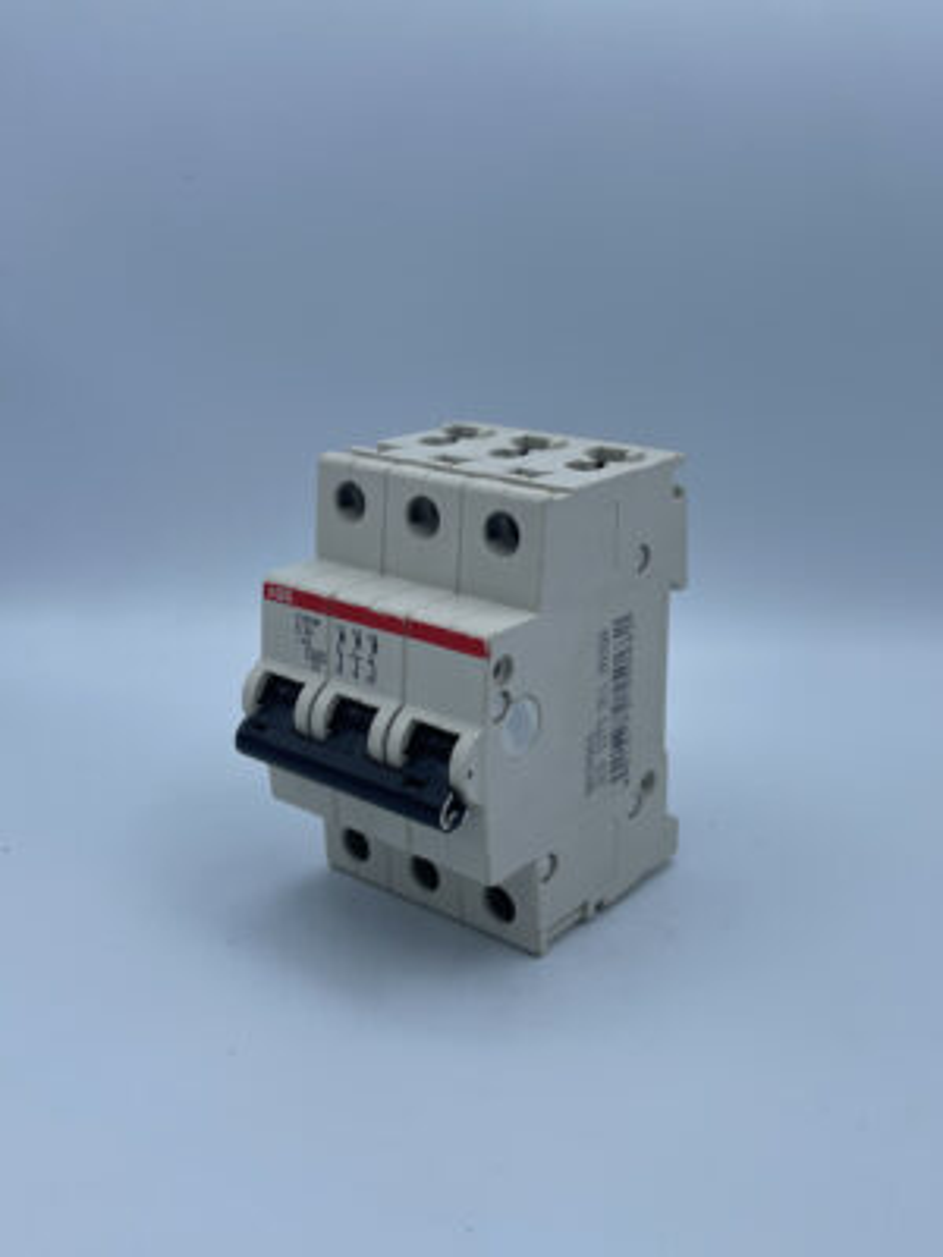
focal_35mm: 26
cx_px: 472
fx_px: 944
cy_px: 628
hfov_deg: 53.1
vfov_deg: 67.3
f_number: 1.6
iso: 32
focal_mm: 4.2
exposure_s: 1/2257
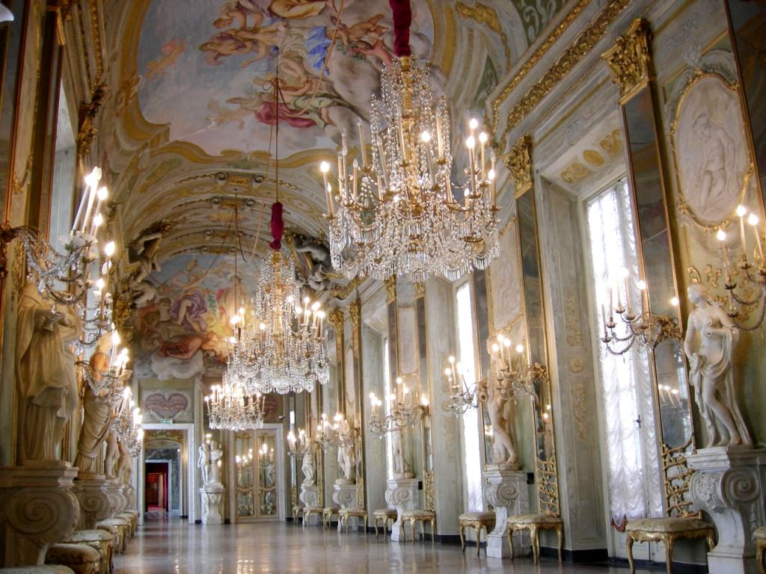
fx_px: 797
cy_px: 287
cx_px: 383
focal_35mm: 36
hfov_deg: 51.4
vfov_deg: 39.7
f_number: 2.7
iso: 64
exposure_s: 1/4.3
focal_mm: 7.5
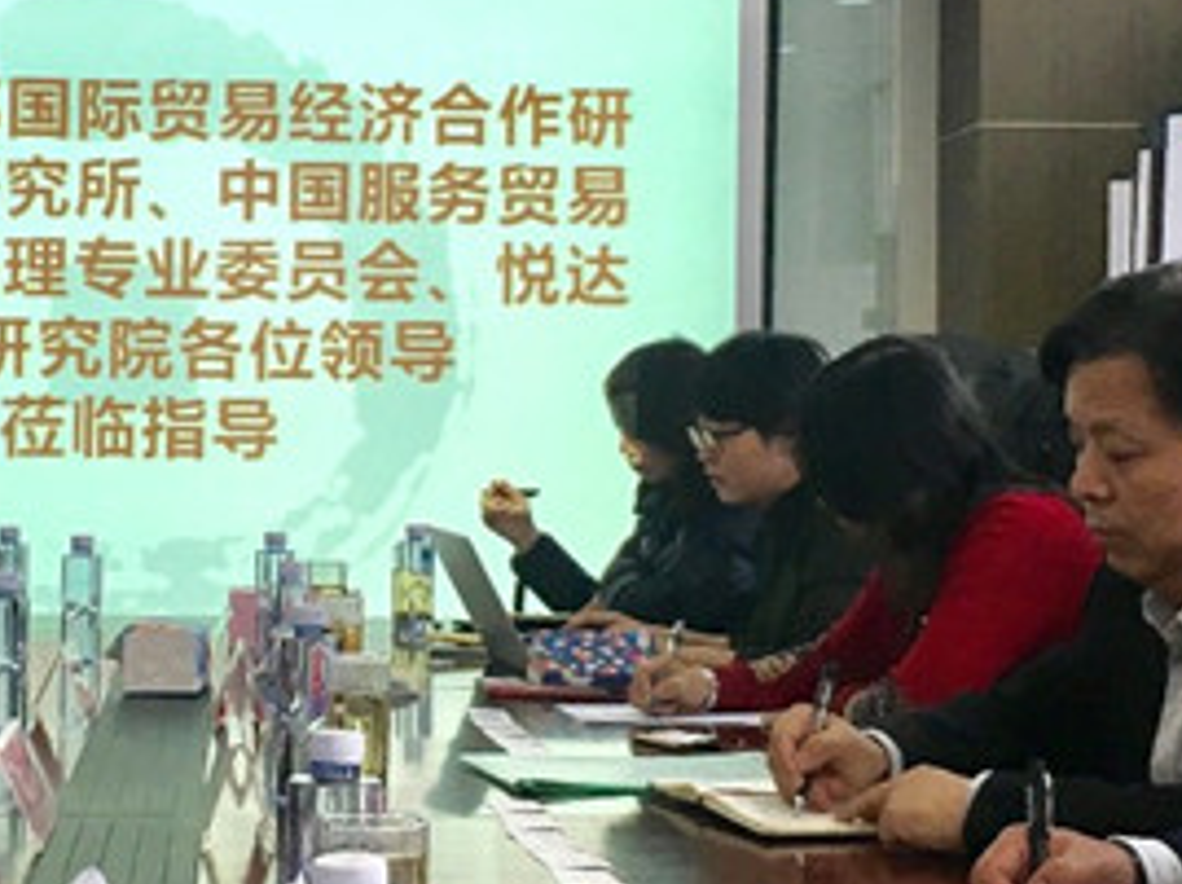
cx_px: 294
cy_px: 295
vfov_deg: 18.1
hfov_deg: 23.9
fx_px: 2762
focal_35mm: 81
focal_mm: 4.15
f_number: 2.2
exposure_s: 1/33
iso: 40
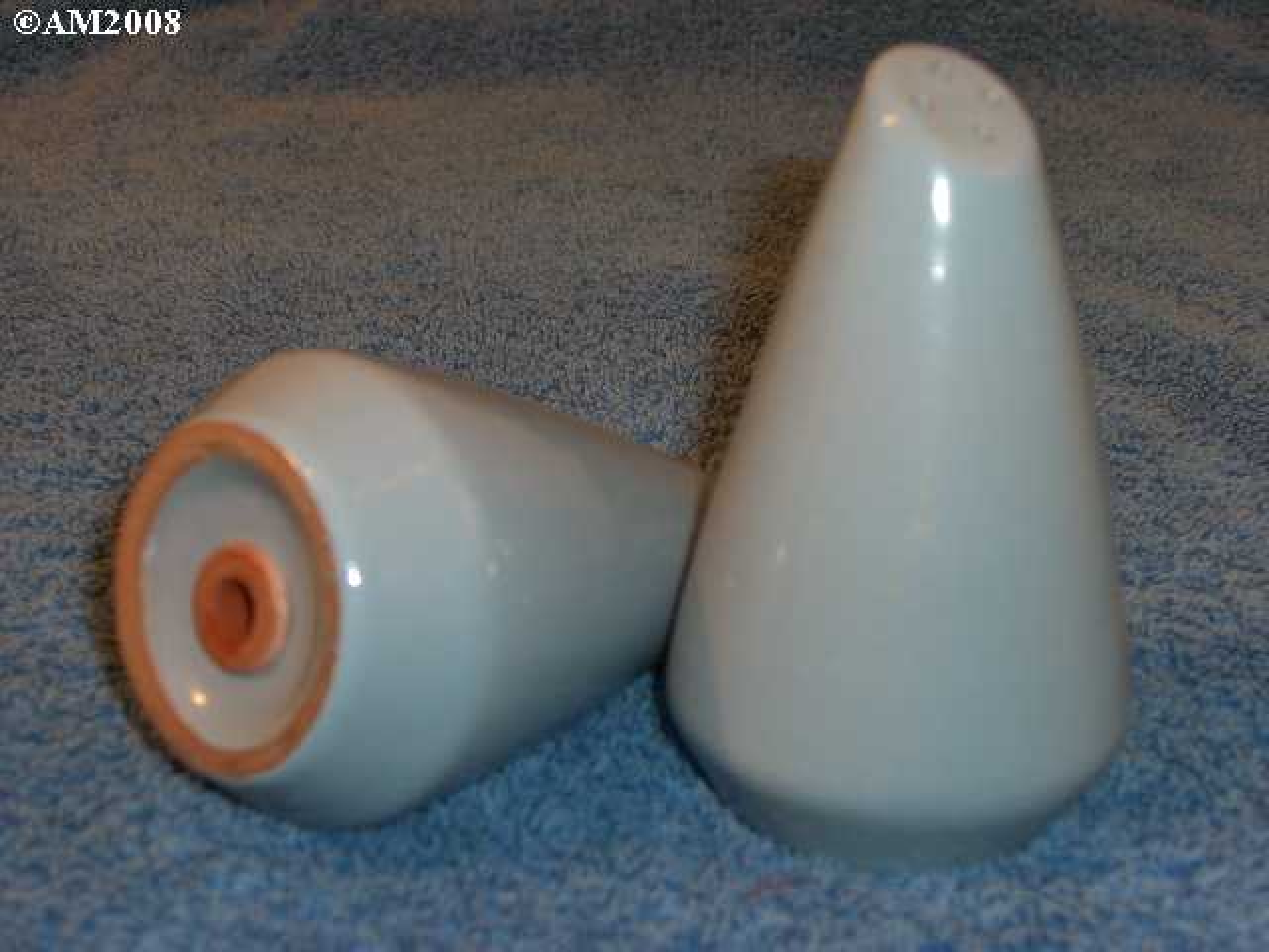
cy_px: 476
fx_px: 2420
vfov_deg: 22.3
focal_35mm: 66
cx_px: 634
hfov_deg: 29.4
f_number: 3.8
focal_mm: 13.7
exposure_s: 1/30
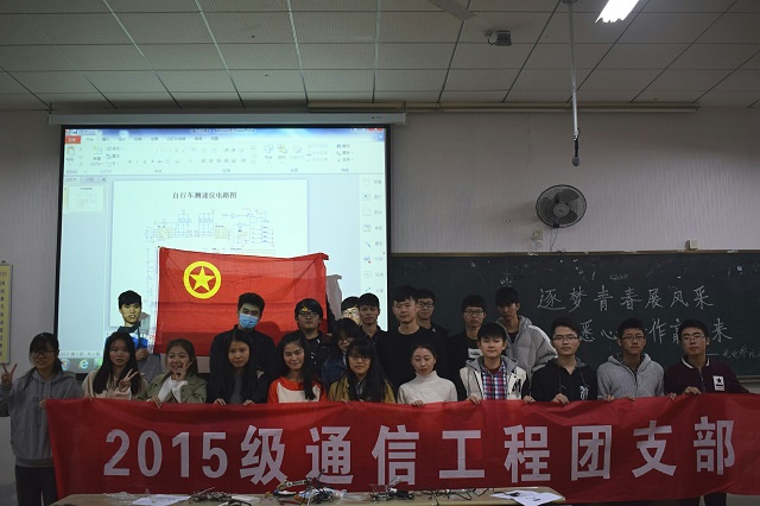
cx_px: 380
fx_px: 855
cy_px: 253
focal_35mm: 40
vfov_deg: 33.0
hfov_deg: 47.9
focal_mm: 27
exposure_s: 1/60
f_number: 4
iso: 640
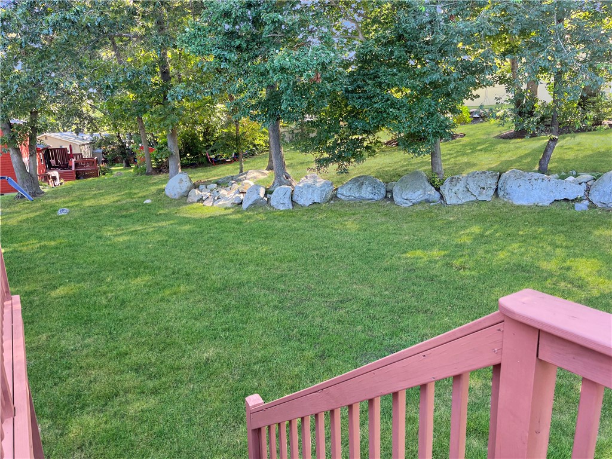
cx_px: 306
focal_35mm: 26
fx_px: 460
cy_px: 230
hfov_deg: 67.3
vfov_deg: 53.1
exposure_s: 1/135
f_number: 1.6
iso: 64
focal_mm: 5.1
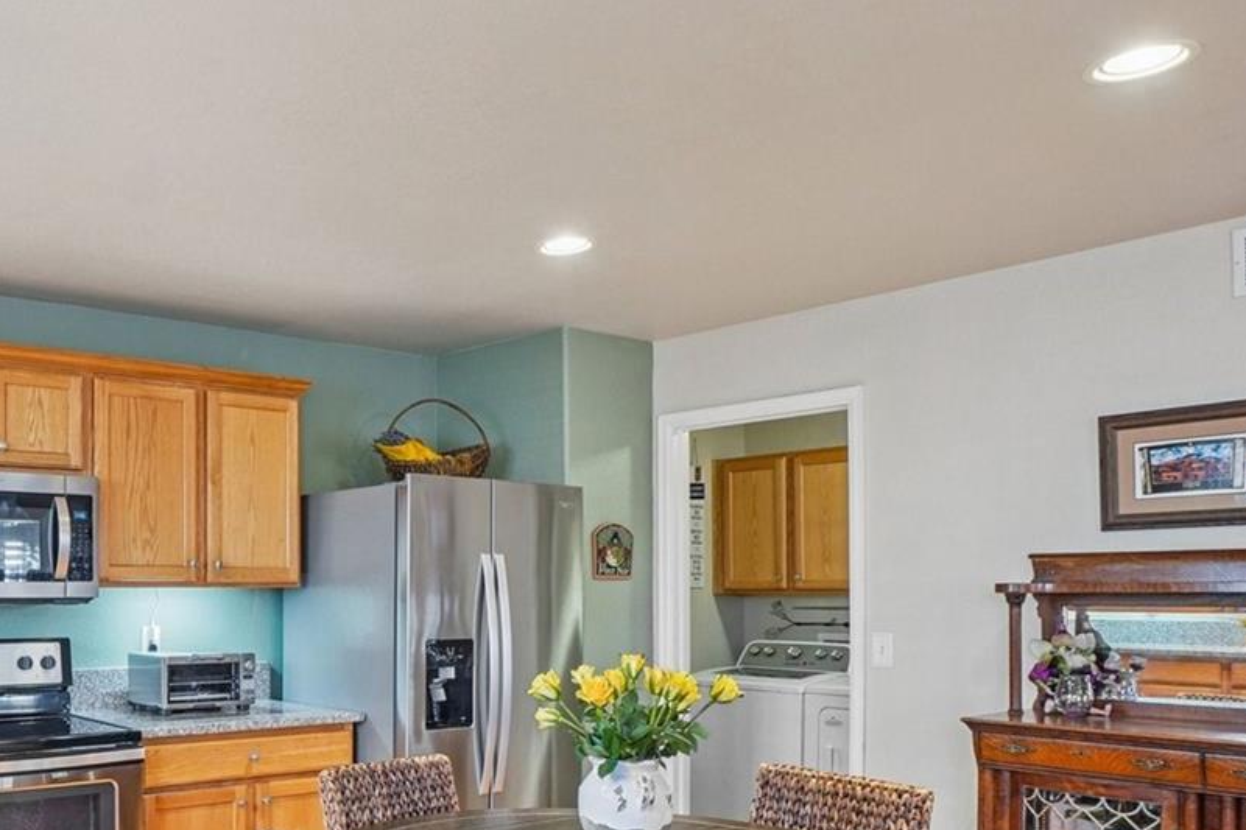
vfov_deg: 42.5
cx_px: 223
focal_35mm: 30
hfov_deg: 56.7
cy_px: 604
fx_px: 1038
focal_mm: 10
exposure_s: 1/6
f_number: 8
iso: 400
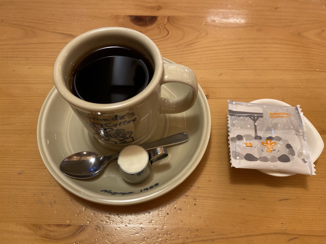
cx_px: 163
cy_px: 122
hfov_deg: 67.3
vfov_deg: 53.1
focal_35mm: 26
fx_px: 245
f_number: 1.8
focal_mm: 4.25
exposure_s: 1/60
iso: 250
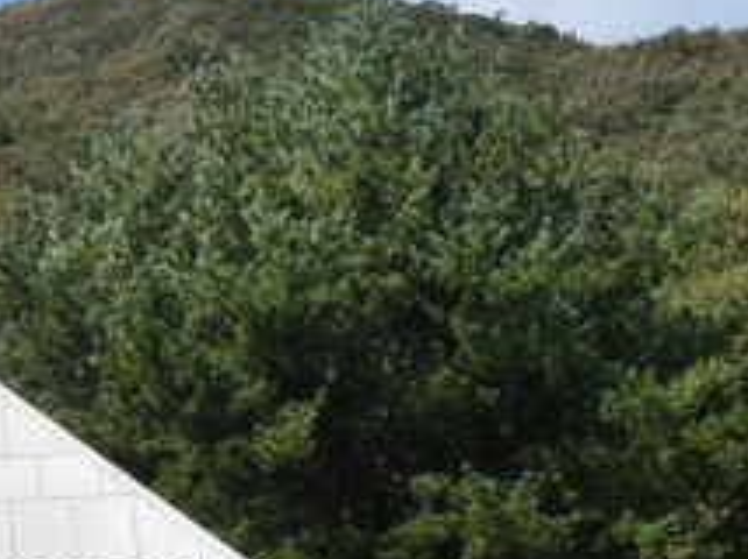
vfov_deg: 8.0
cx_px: -297
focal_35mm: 182
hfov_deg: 10.6
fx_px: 3934
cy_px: 741
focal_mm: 27
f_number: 9
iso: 200
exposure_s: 1/320
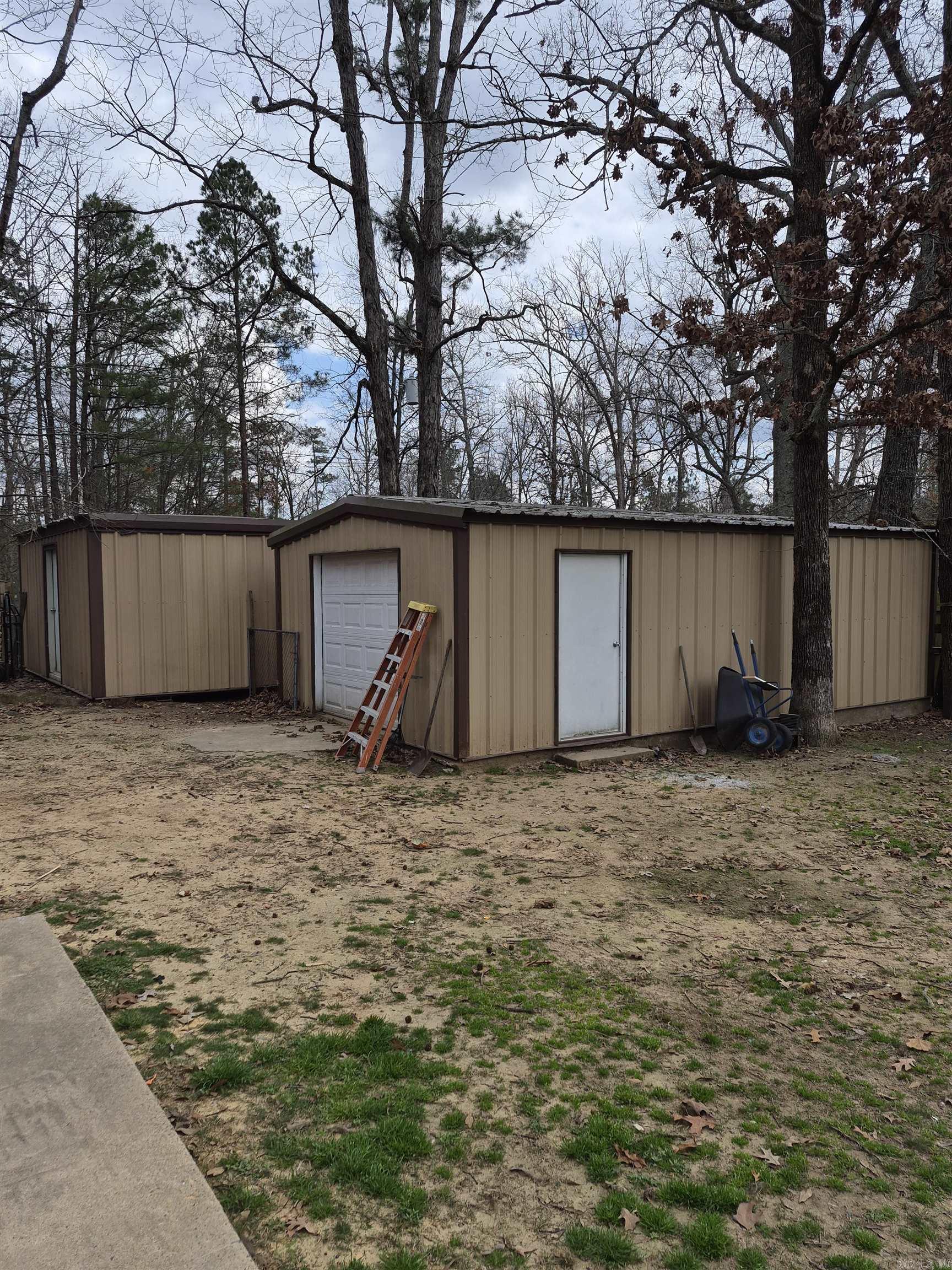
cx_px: 476
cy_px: 635
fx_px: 843
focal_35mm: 23
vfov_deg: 73.9
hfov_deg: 58.9
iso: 80
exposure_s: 1/4464
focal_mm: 5.4
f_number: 1.8
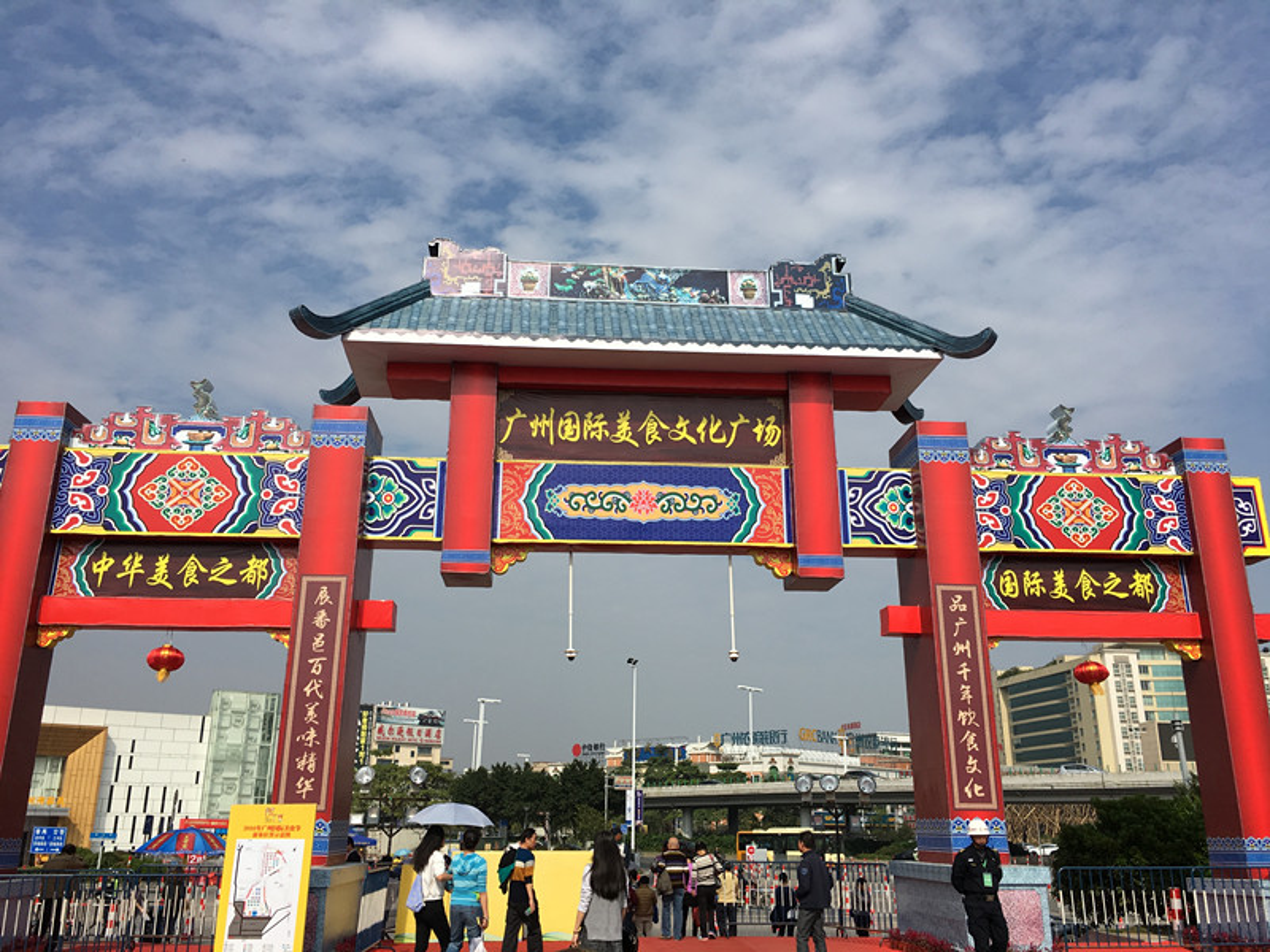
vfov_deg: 48.2
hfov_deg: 61.7
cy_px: 476
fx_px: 1064
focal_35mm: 29
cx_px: 635
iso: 25
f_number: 2.2
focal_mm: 4.15
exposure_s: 1/2481
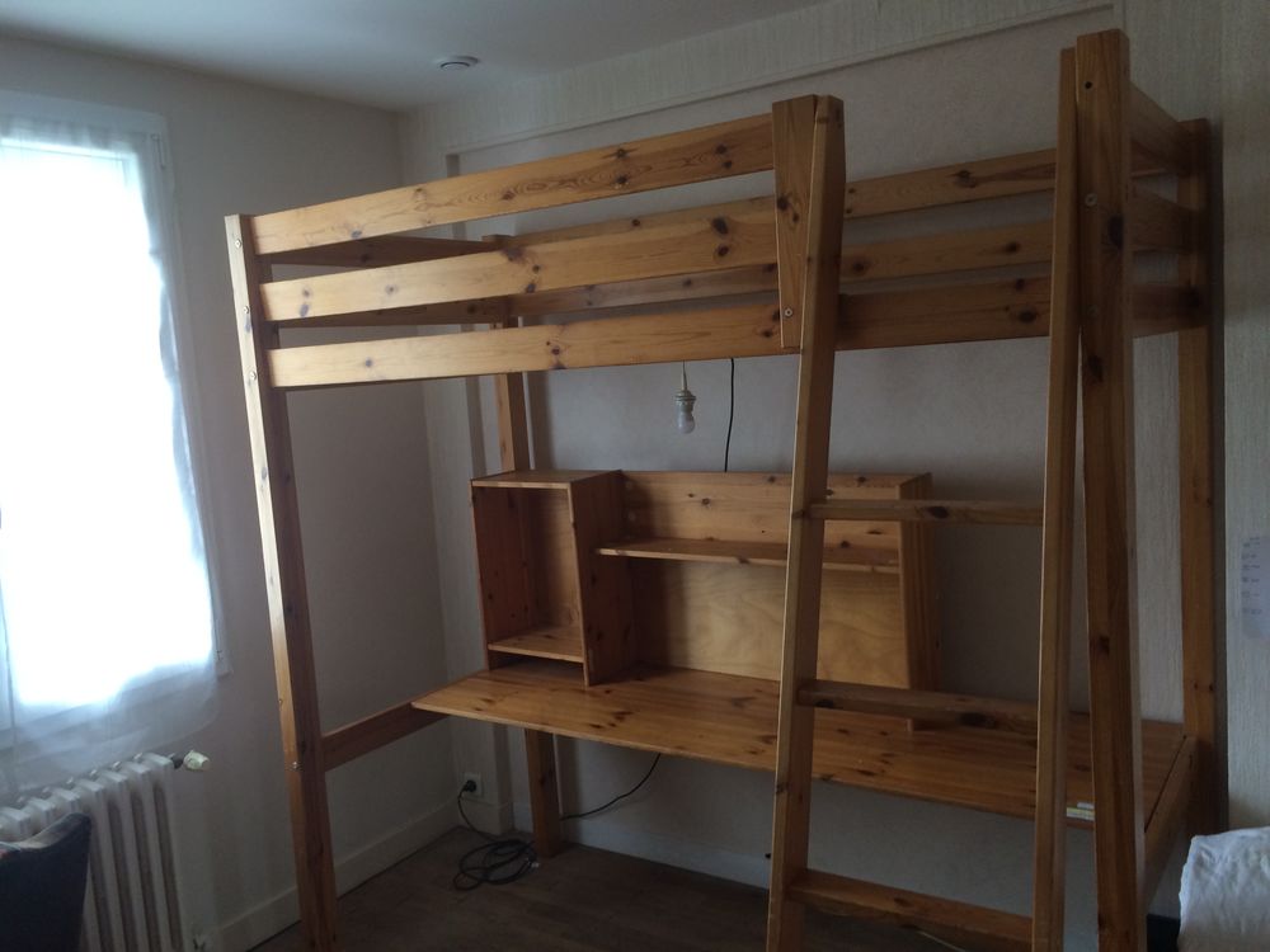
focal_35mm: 29
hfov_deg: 61.7
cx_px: 635
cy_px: 476
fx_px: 1064
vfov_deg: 48.2
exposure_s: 1/33
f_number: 2.2
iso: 100
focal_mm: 4.15
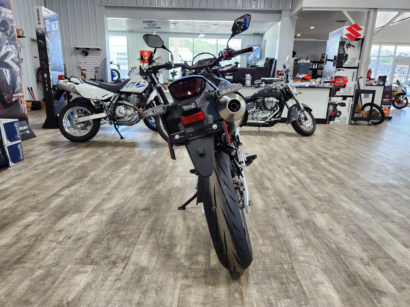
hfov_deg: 73.9
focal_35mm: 23
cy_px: 154
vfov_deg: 58.9
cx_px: 205
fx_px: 272
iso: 125
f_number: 1.8
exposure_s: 1/120
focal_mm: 5.4
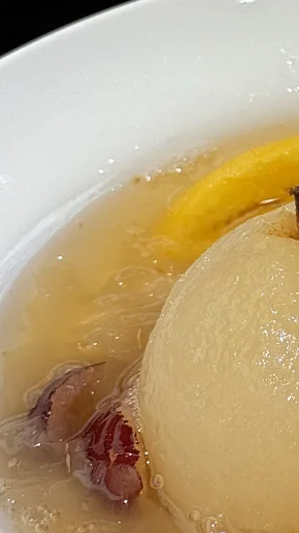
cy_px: 89
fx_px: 2059
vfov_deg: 14.6
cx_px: 503
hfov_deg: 8.1
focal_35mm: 146
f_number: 1.78
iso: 64
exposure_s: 1/100
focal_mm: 6.76
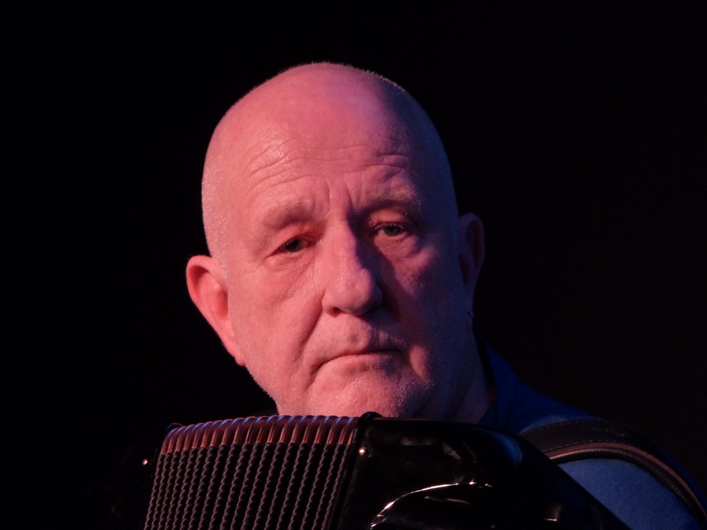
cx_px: 354
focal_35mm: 477
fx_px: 9742
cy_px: 265
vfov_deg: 3.1
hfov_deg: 4.2
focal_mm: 85.8
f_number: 2.8
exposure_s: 1/40
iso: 400
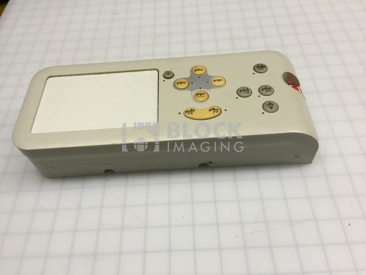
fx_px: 307
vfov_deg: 48.2
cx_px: 183
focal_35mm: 29
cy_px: 138
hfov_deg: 61.7
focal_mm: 4.15
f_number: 2.2
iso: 32
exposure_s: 1/40
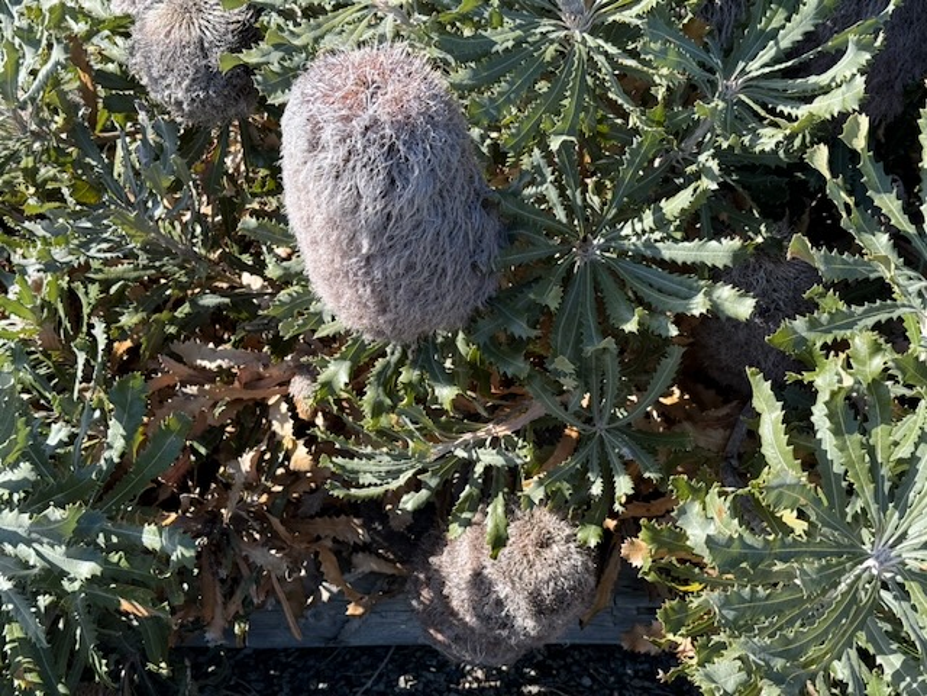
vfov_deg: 30.3
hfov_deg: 39.7
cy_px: 348
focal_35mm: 48
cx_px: 464
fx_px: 1285
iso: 64
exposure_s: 1/754
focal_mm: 6.76
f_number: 1.78
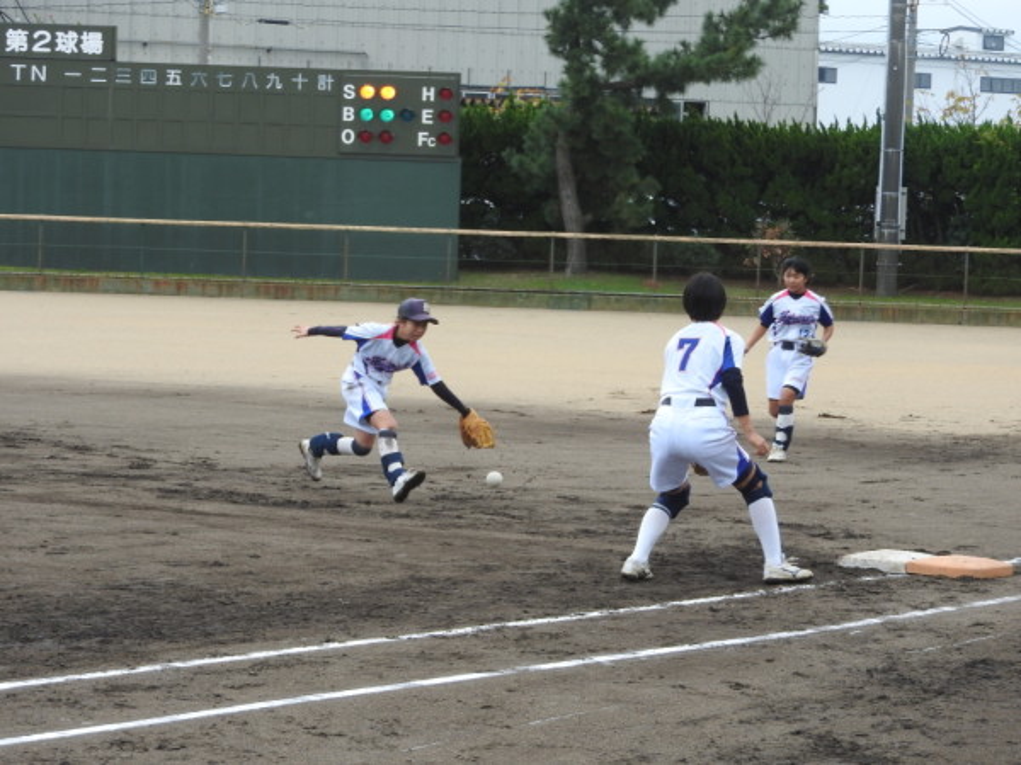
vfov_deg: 11.9
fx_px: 3687
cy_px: 382
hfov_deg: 15.8
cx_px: 510
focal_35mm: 125
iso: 100
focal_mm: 22.4
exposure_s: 1/200
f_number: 5
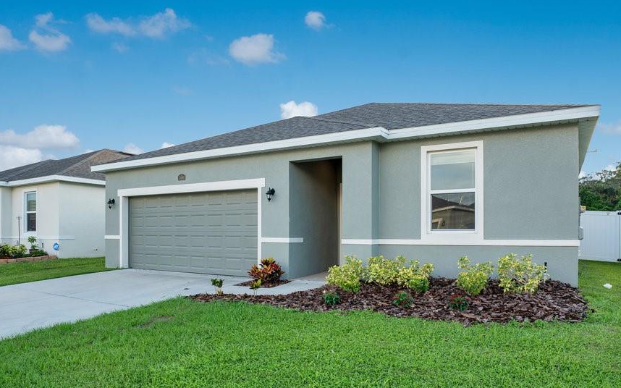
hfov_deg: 87.9
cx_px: 332
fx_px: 322
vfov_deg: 62.1
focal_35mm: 19
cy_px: 210
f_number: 6.3
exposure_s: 1/100
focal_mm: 16
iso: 100
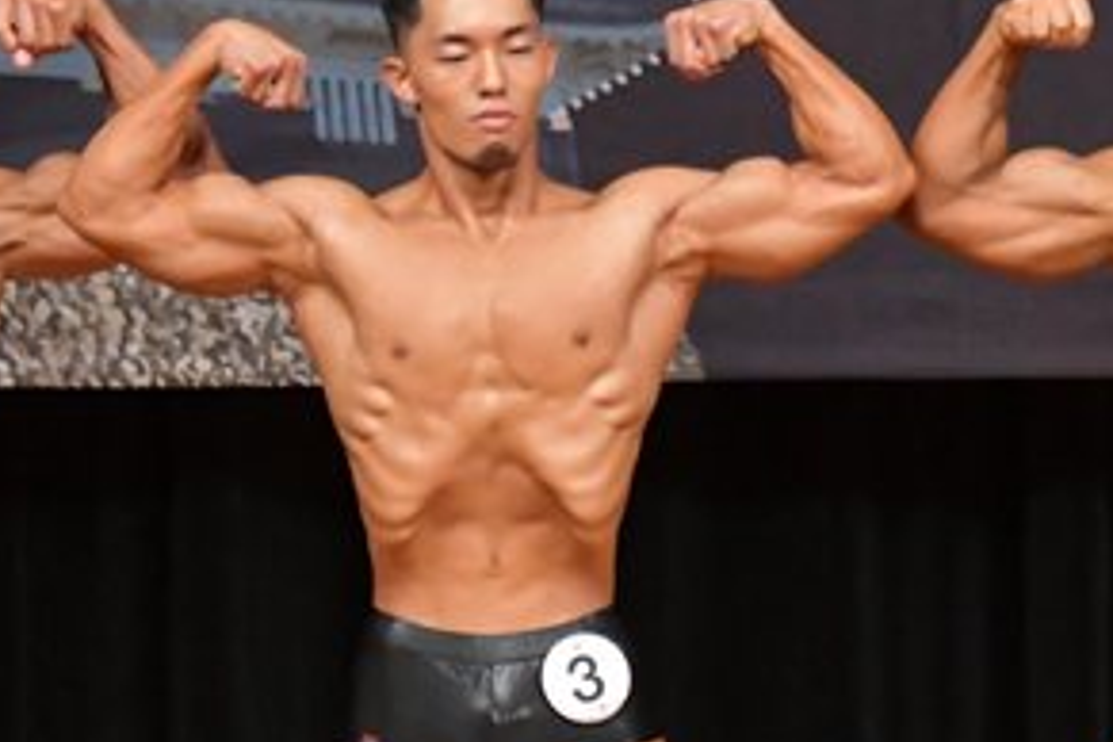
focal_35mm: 720
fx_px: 22258
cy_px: 734
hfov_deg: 2.9
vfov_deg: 1.9
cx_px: 40
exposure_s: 1/400
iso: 6400
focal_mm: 180
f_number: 5.6
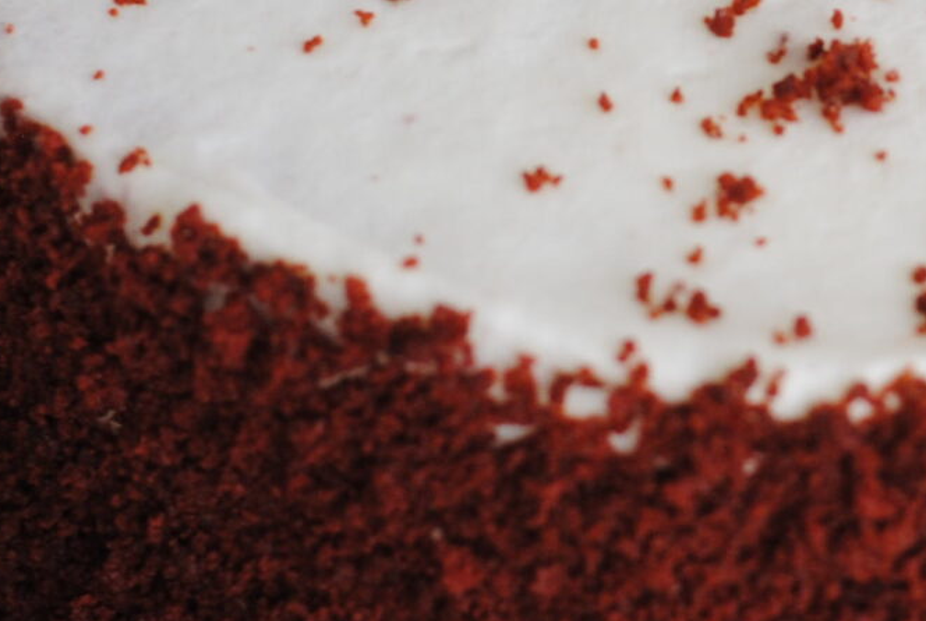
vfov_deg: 4.8
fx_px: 7445
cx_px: 1005
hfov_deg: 7.1
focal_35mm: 289
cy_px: -144
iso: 200
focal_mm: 50
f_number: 4
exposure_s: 1/60
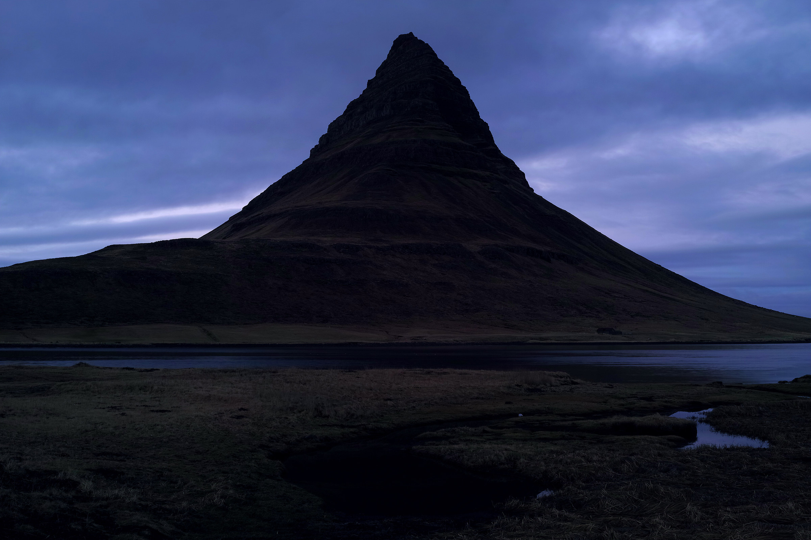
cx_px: 406
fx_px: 1014
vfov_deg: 29.9
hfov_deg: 43.6
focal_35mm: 45
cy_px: 270
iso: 100
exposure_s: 2
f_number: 13
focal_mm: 30
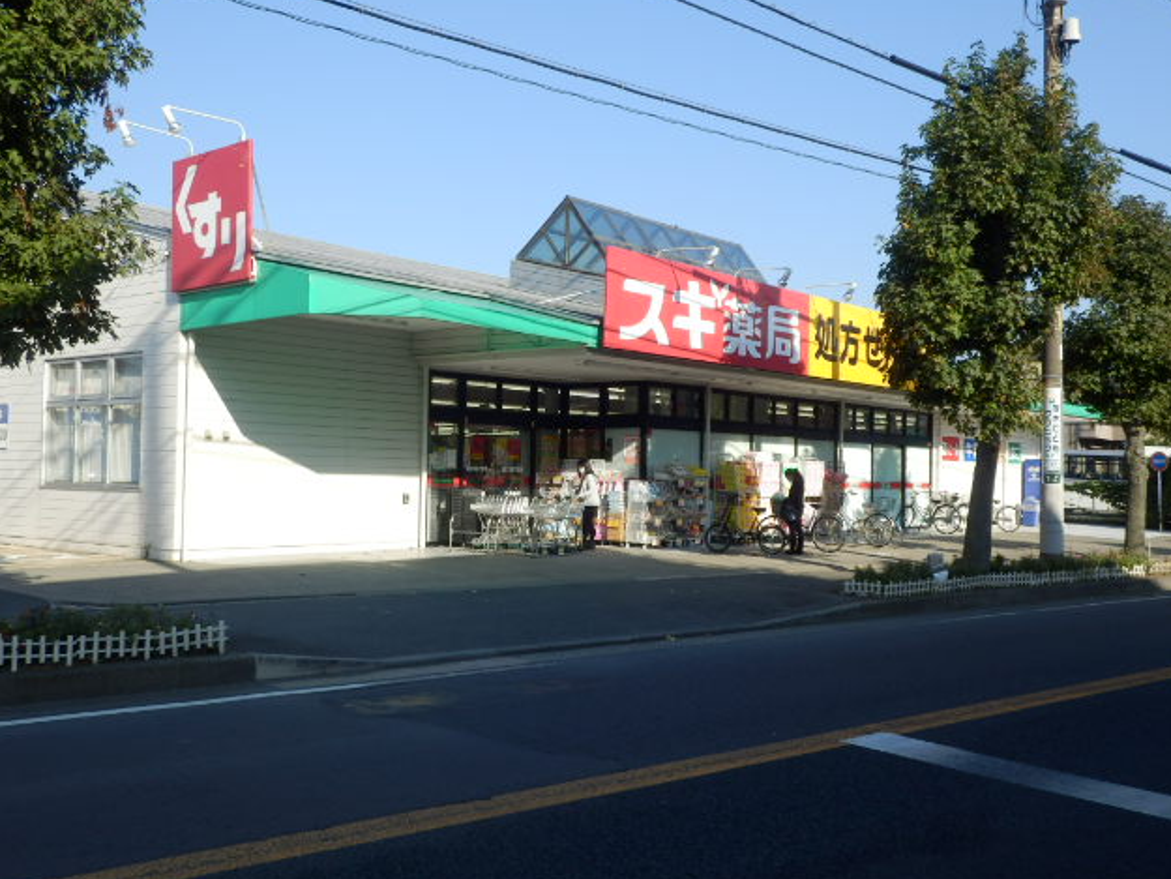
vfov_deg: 33.6
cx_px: 596
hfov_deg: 43.8
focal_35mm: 43
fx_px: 1455
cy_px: 439
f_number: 4
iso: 80
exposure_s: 1/500
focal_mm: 7.4
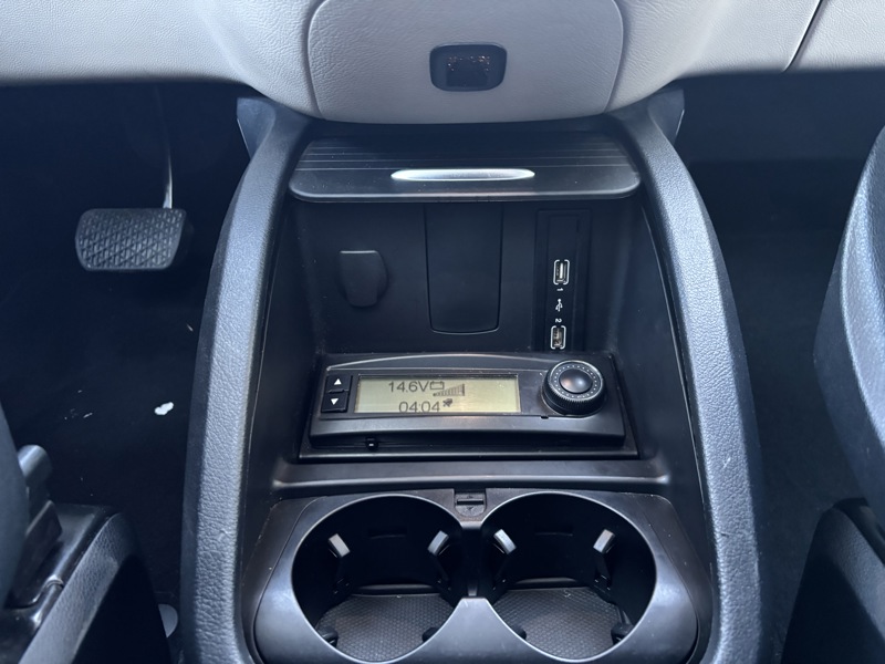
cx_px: 442
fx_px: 665
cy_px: 332
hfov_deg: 67.3
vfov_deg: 53.1
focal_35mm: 26
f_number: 1.6
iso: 640
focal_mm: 5.96
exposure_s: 1/25
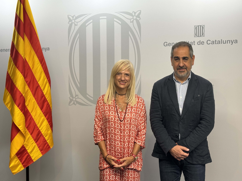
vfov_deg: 30.3
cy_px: 90
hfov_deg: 39.7
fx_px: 336
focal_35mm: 48
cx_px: 121
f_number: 1.78
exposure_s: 1/50
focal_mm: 6.86
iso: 80
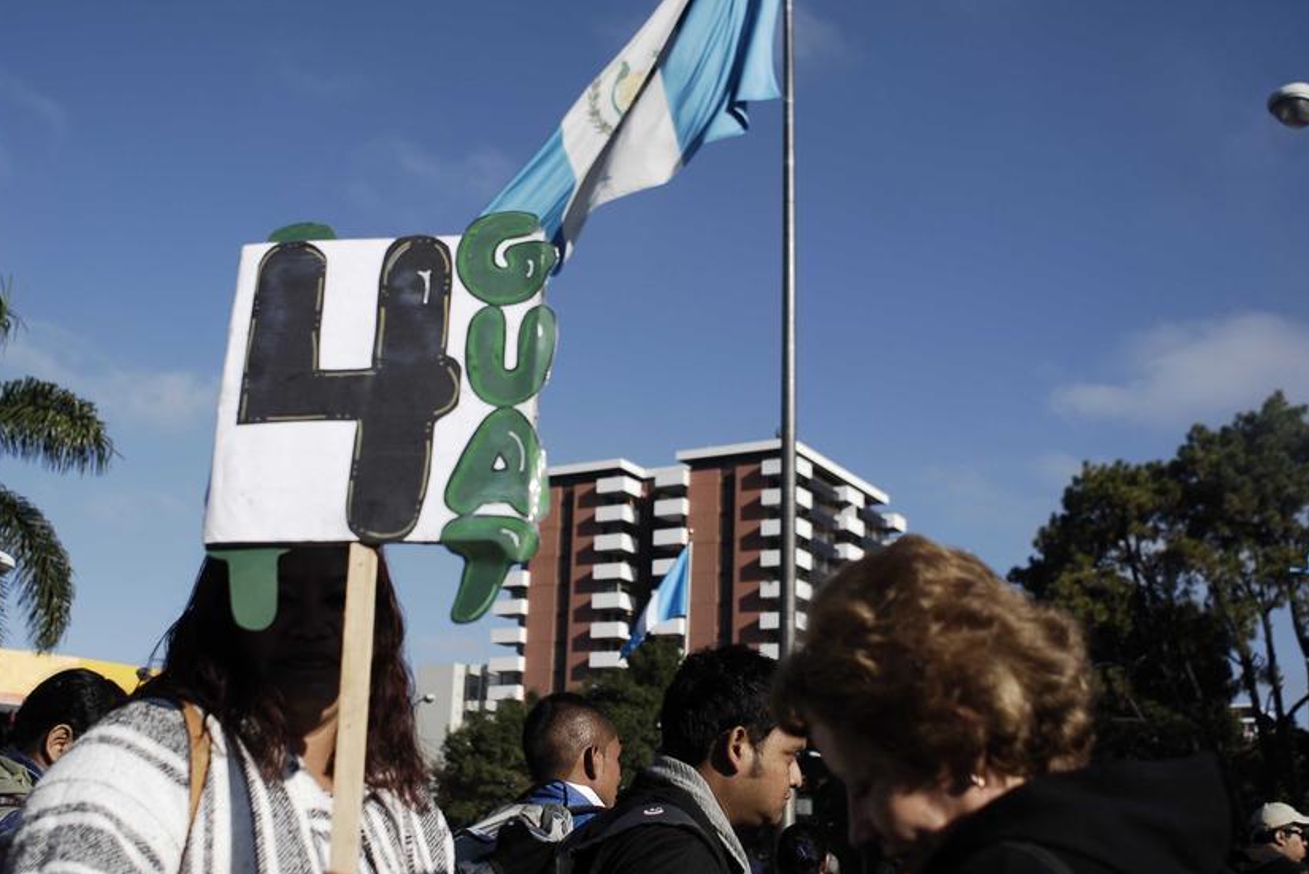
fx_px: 1492
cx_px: 576
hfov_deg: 47.3
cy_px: 420
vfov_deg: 32.7
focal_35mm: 41
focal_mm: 24
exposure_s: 1/1600
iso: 100
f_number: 3.2
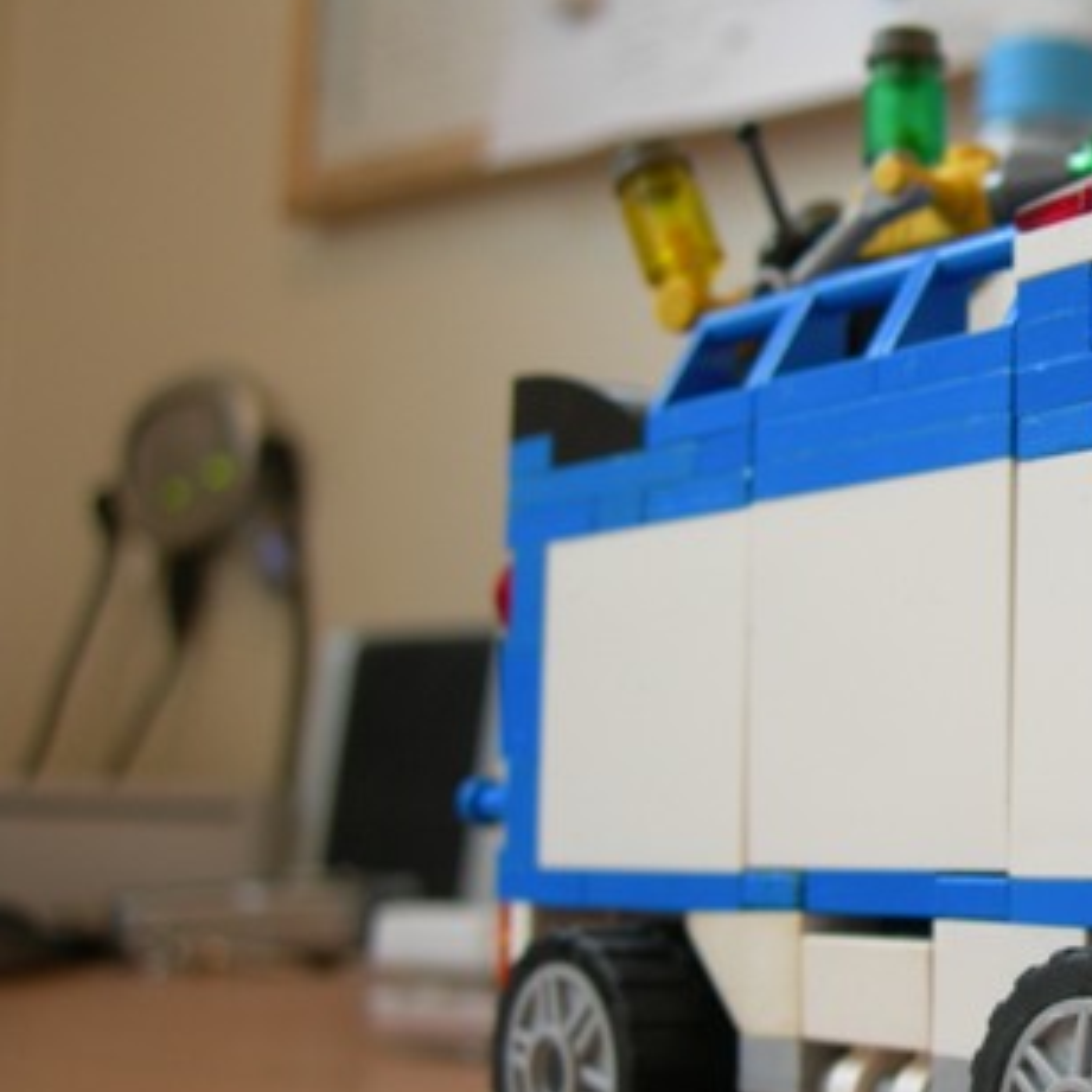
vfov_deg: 24.5
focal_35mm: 70
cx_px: 1135
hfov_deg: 23.4
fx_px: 2498
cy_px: 775
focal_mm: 7.8
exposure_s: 1/13.2
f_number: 2.8
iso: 50
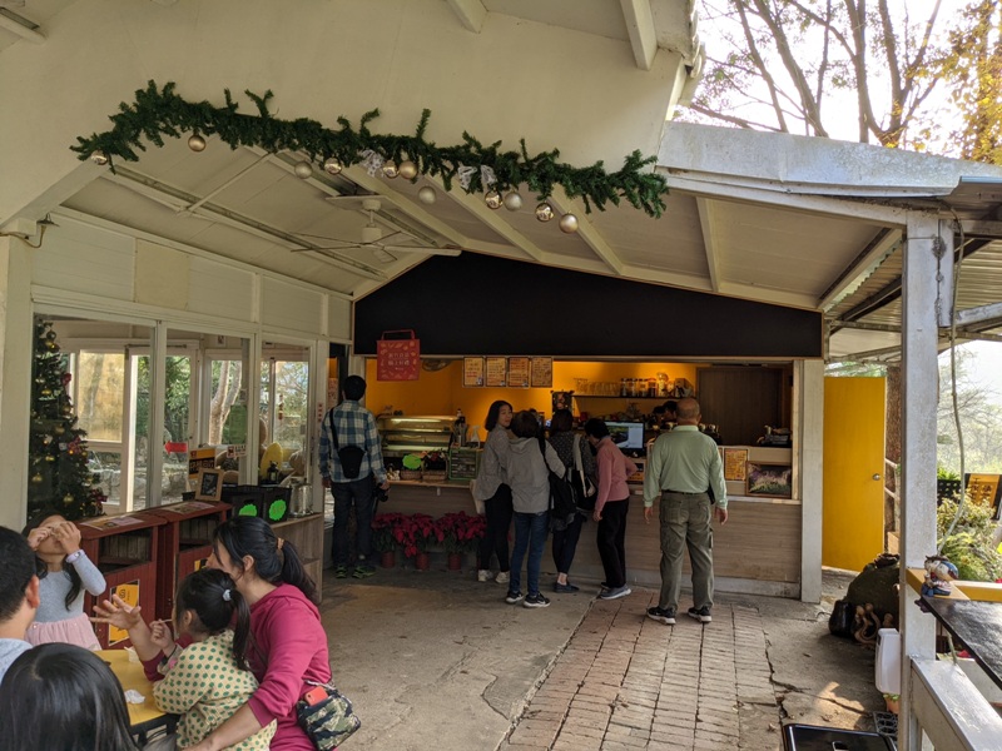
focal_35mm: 27
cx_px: 501
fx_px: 782
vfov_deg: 51.4
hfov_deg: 65.3
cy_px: 376
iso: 48
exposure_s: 1/229
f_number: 1.73
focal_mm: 4.38
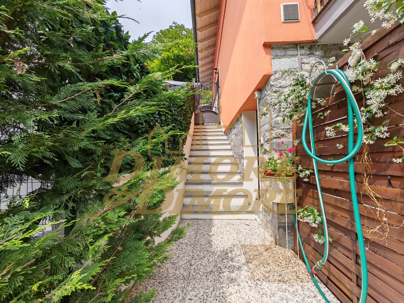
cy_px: 152
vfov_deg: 89.9
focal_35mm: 13
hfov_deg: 106.2
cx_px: 202
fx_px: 152
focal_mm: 1.82
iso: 50
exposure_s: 1/319
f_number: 2
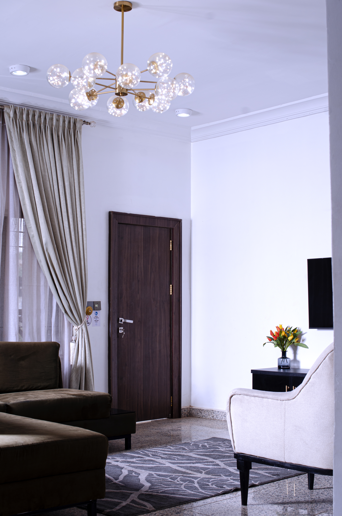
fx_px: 751
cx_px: 171
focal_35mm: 52
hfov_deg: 25.6
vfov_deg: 37.9
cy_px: 258
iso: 160
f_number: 7.1
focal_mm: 35
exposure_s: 1/100
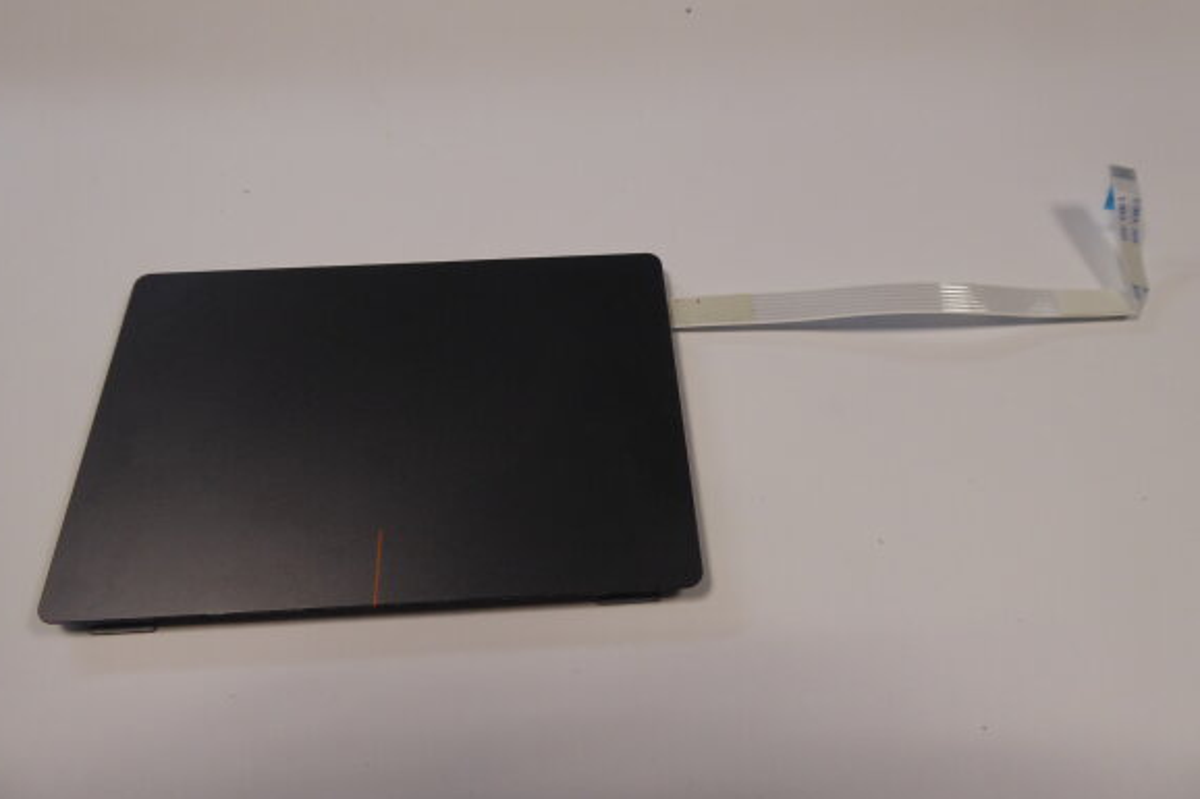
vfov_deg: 47.8
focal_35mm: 27
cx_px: 594
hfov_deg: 67.4
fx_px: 900
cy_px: 361
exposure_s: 1/60
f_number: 3.3
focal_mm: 4.3
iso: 160
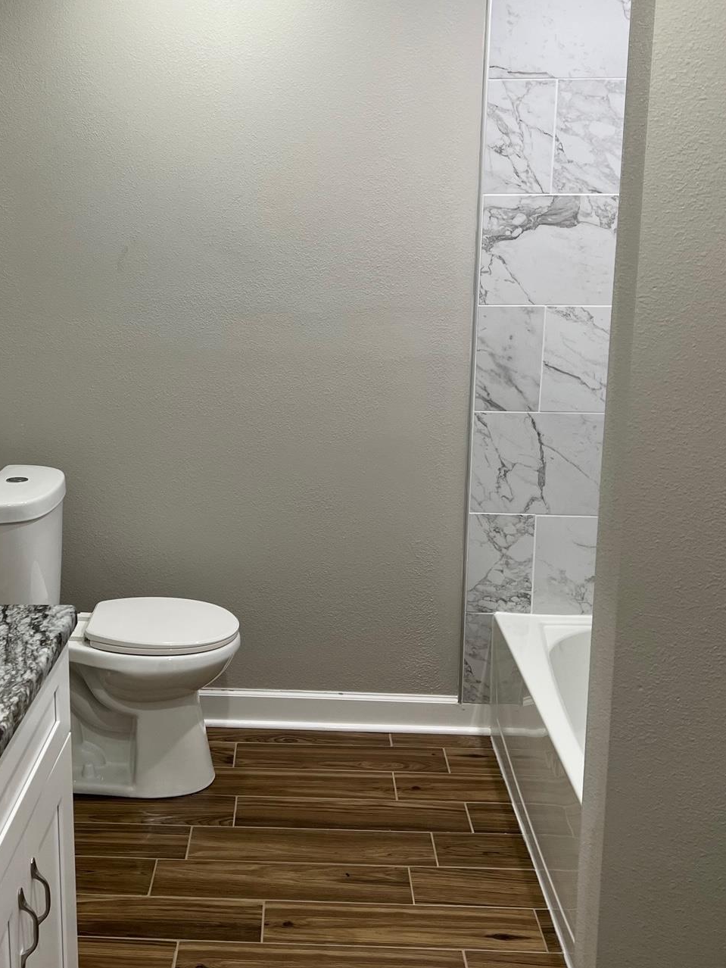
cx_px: 236
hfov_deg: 34.8
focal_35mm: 41
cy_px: 434
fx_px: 1146
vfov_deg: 45.7
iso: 80
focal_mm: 5.7
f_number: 1.5
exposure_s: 1/60
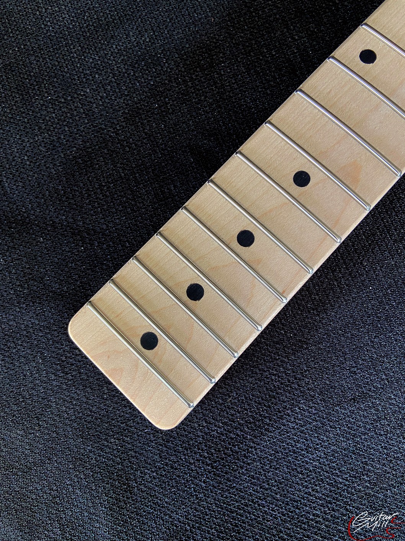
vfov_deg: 67.3
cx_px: 202
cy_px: 270
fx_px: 406
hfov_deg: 53.1
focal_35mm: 26
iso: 100
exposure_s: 1/60
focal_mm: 4.25
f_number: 1.8
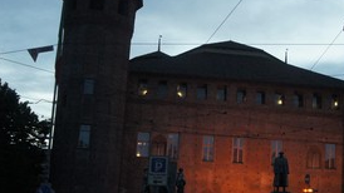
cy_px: 115
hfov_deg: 31.5
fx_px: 601
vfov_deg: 18.3
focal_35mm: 66
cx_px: 245
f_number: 4
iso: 1600
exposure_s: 1/125
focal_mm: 25
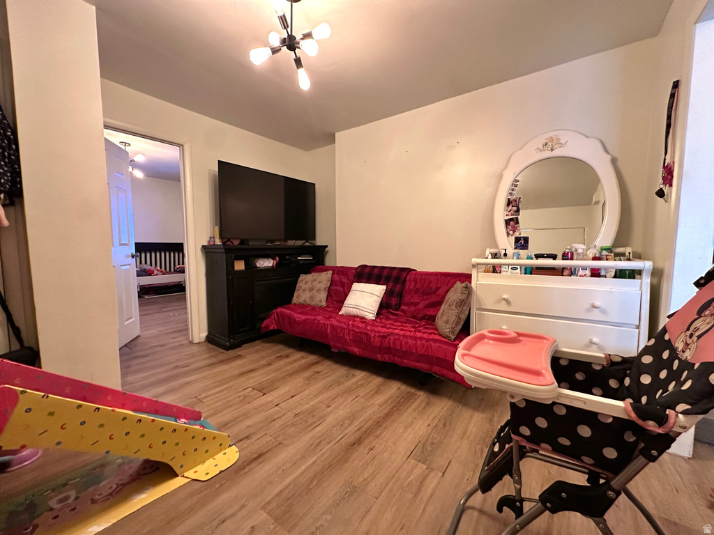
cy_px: 268
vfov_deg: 85.7
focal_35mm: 14
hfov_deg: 102.1
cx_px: 357
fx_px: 289
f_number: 2.2
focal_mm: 2.22
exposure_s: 1/60
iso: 500
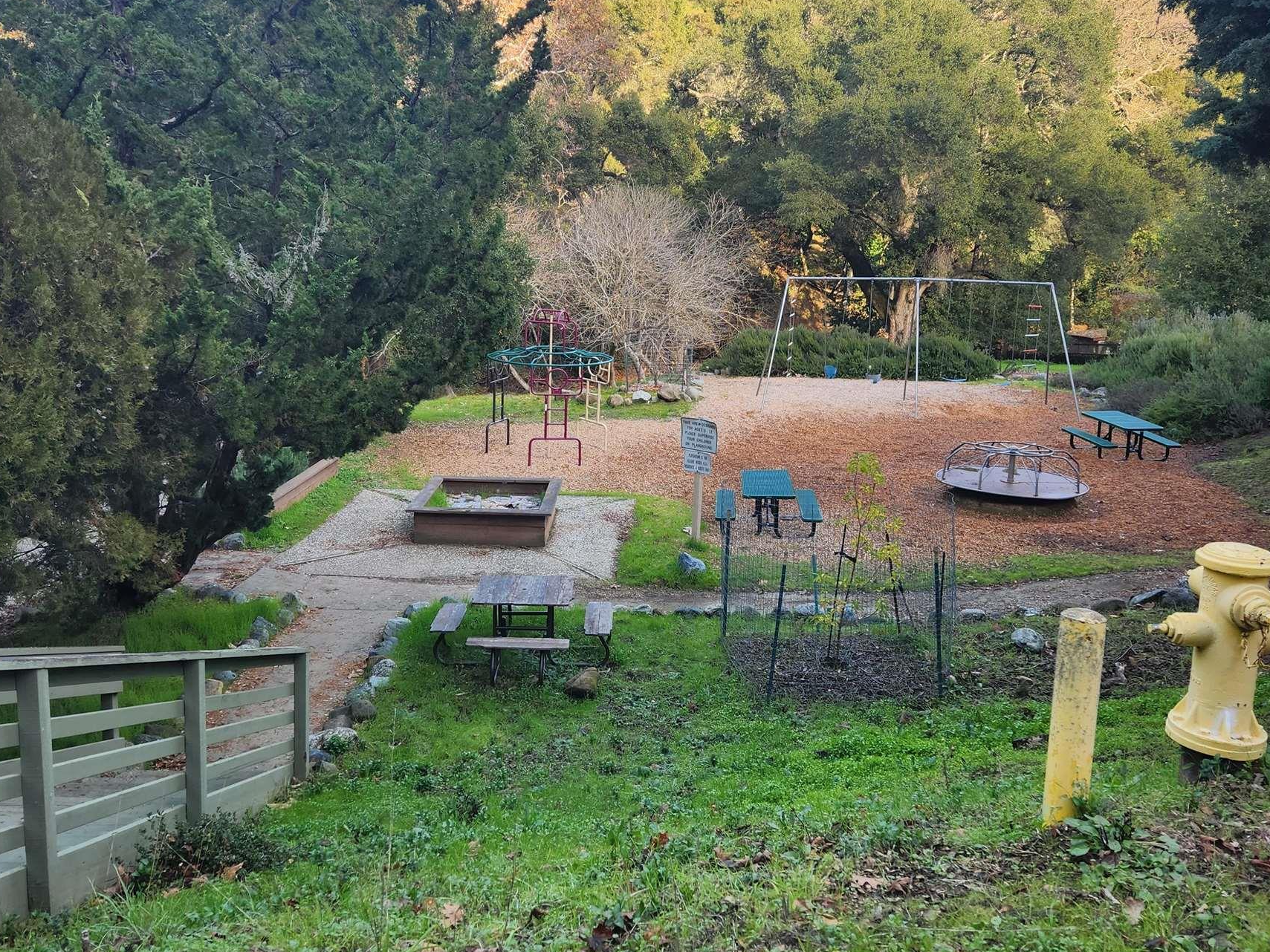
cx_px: 632
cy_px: 421
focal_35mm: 31
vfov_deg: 45.4
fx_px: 1137
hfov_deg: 58.3
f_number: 1.8
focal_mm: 5.4
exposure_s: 1/180
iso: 25
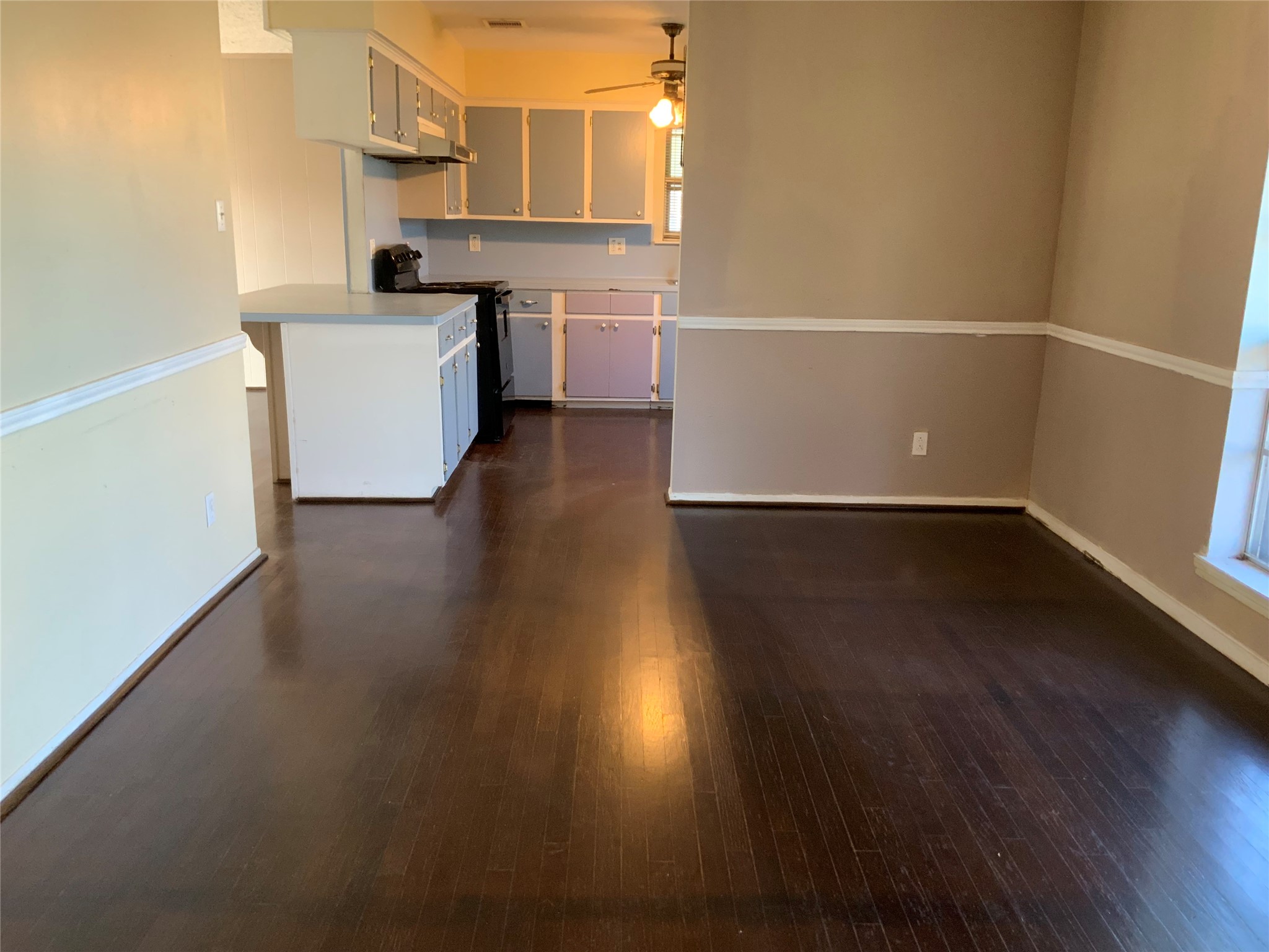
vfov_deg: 48.2
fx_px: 1063
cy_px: 476
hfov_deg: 61.7
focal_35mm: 29
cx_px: 634
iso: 160
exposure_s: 1/60
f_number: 1.8
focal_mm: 3
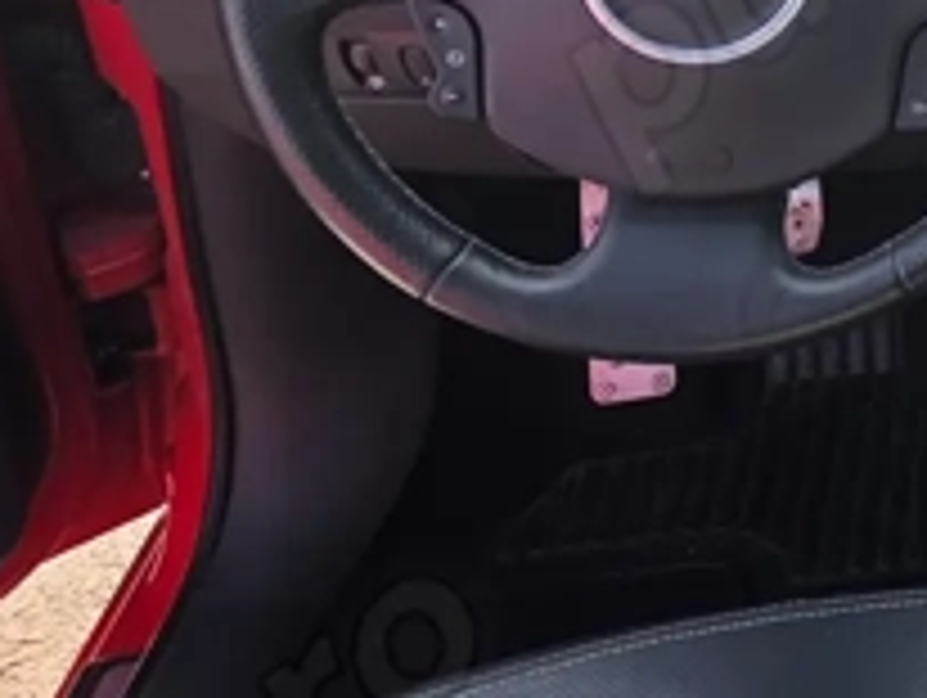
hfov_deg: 22.1
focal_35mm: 63
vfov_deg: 21.7
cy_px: -135
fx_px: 1689
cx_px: 1570
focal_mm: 2.2
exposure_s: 1/345
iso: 40
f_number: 1.9
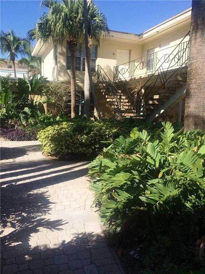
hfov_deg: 48.2
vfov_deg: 61.7
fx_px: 229
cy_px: 137
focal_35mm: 29
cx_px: 102
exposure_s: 1/1953
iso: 32
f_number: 2.2
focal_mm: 4.15
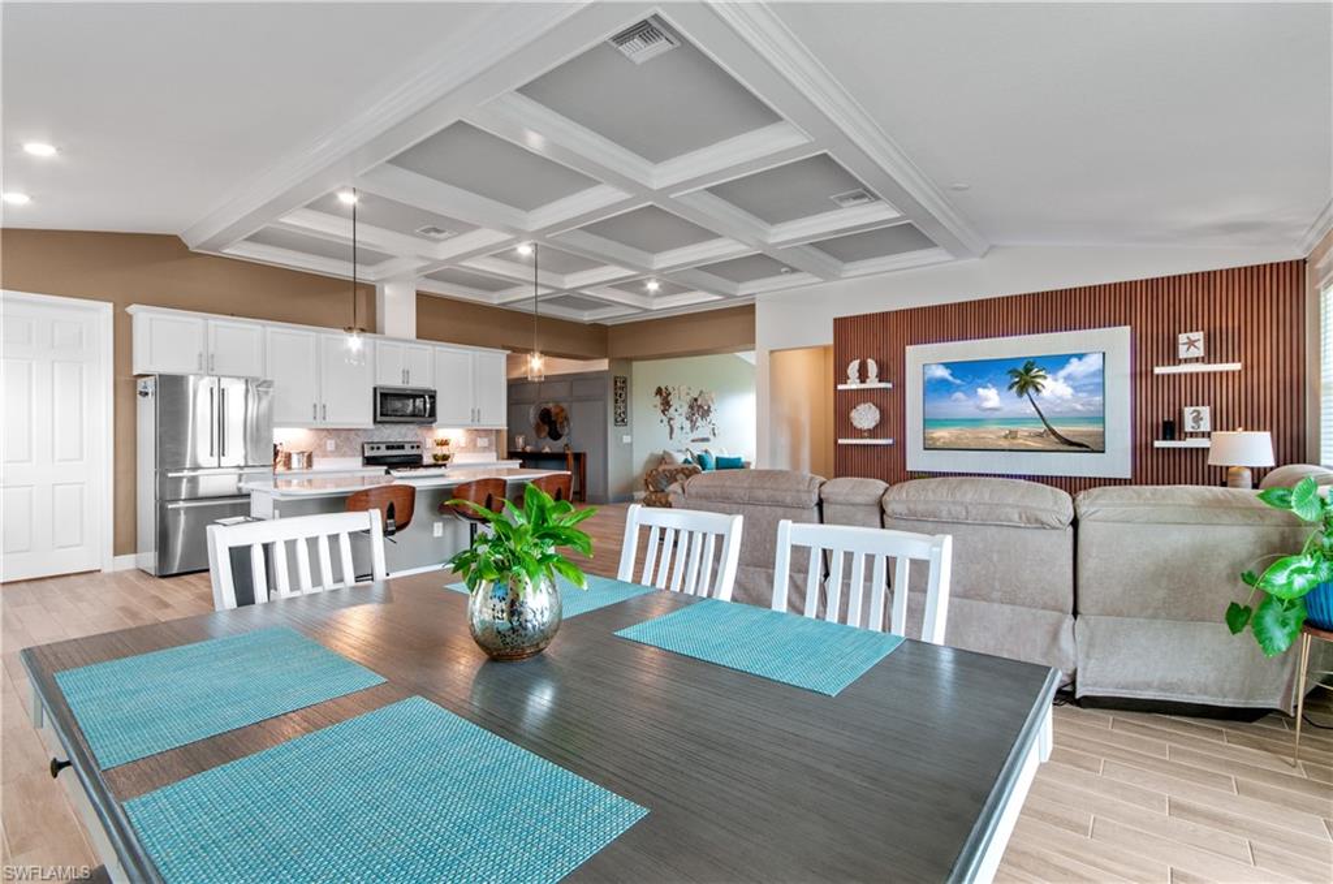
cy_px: 442
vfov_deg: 77.1
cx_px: 666
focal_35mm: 15
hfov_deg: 100.5
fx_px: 554
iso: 200
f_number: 8
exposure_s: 1/4
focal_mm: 10
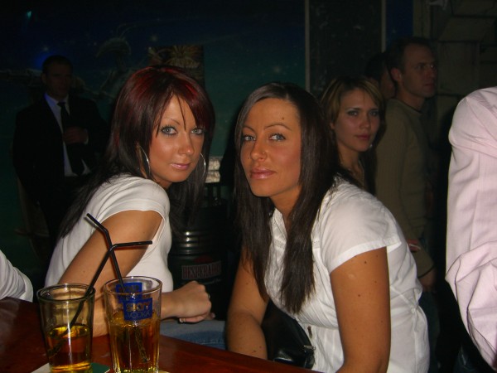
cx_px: 248
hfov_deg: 49.0
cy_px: 186
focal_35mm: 38
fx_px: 546
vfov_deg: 37.7
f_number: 2.8
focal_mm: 7.9
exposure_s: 1/60
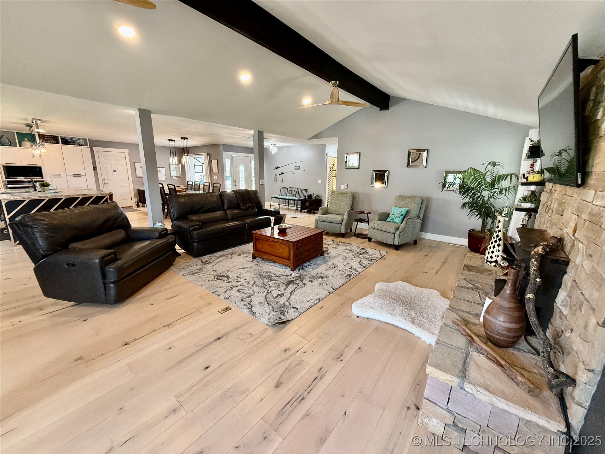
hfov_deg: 102.1
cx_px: 302
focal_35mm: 14
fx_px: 245
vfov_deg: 85.7
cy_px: 227
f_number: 2.2
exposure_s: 1/120
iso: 320
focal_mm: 2.22
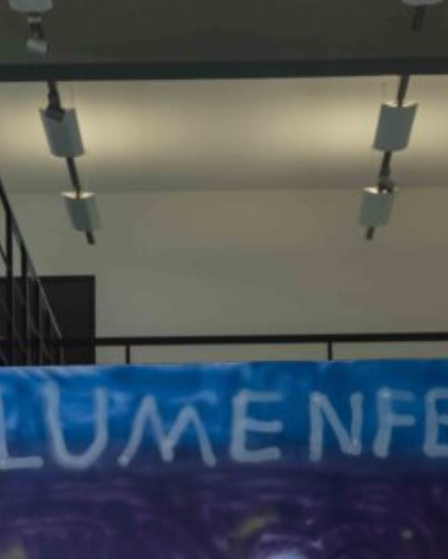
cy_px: 709
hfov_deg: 11.0
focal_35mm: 140
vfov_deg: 13.3
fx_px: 2319
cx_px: 192
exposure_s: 1/80
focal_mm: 46
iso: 500
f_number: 5.6
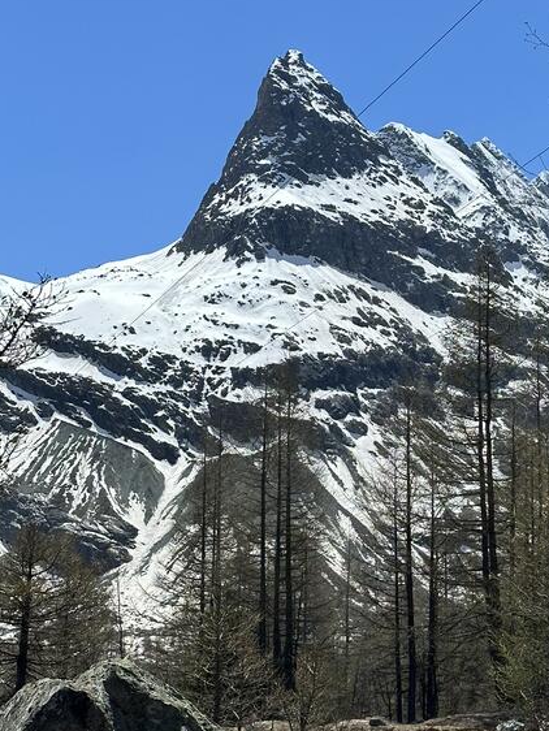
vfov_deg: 22.2
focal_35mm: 88
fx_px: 1859
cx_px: 395
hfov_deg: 16.7
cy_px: 390
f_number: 1.78
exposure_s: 1/7092
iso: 64
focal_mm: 6.86
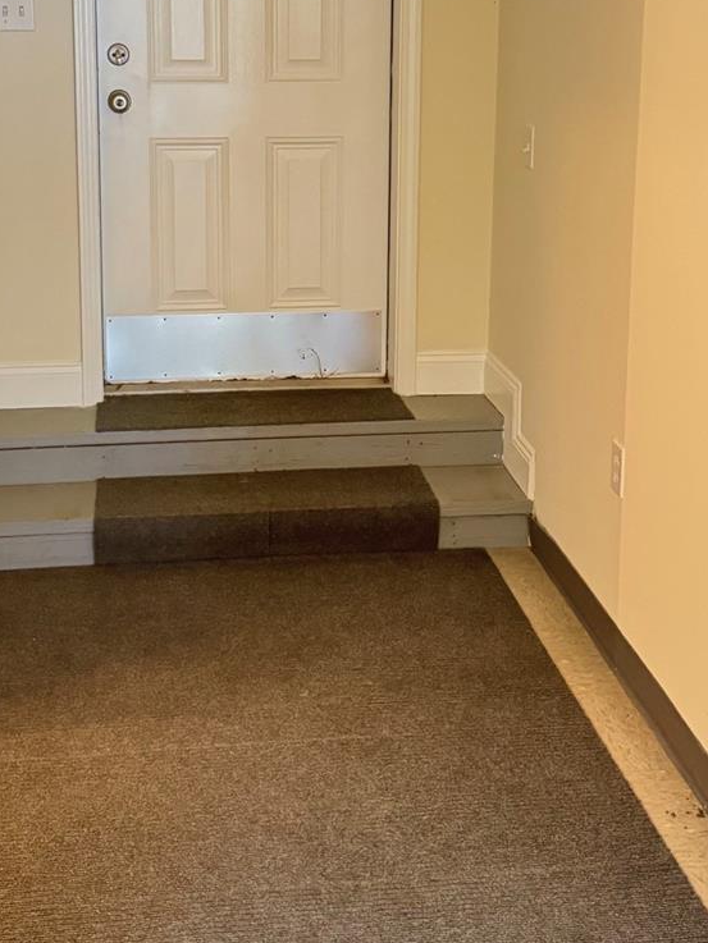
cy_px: 226
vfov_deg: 37.2
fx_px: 1363
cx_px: 300
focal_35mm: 50
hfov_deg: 29.1
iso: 800
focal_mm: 6.76
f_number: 1.78
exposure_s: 1/40
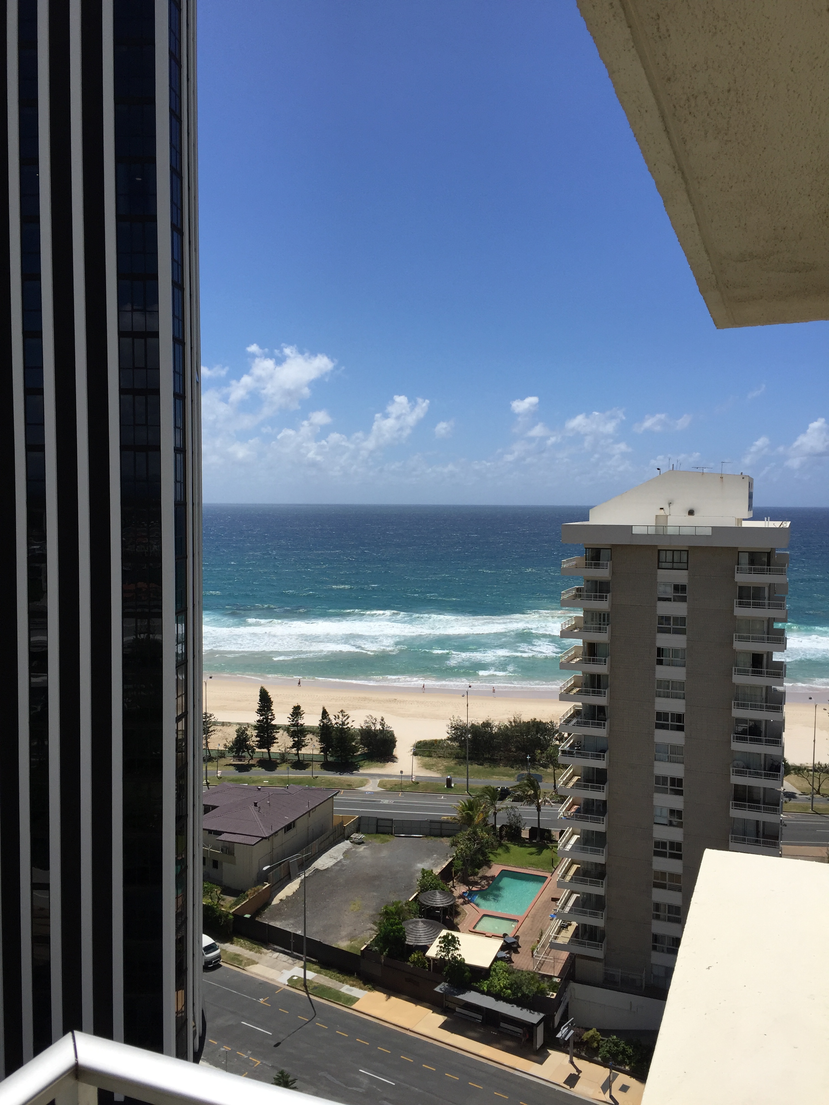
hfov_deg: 48.2
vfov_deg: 61.7
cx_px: 414
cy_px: 552
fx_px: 926
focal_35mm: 29
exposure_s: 1/3968
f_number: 2.2
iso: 32
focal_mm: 4.15
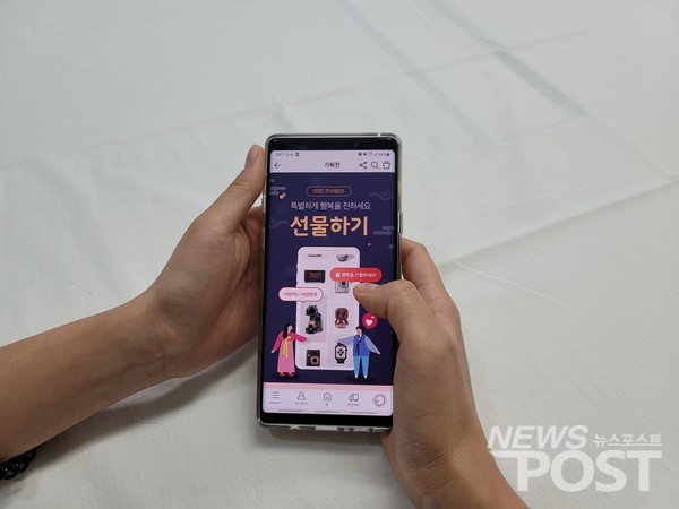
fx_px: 490
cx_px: 340
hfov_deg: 69.4
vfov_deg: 54.9
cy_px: 254
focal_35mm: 25
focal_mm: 7
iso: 64
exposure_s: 1/120
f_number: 1.8
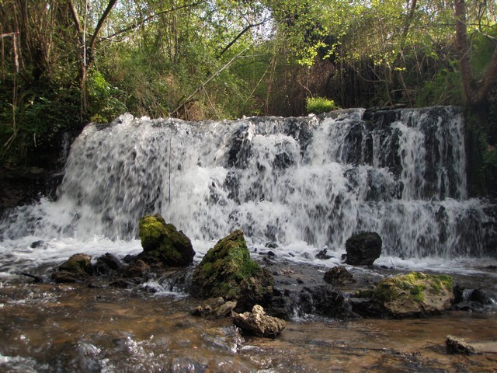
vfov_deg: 37.7
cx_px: 248
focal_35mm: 38
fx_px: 546
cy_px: 186
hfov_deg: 49.0
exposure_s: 1/100
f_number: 3.5
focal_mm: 6.7
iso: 80
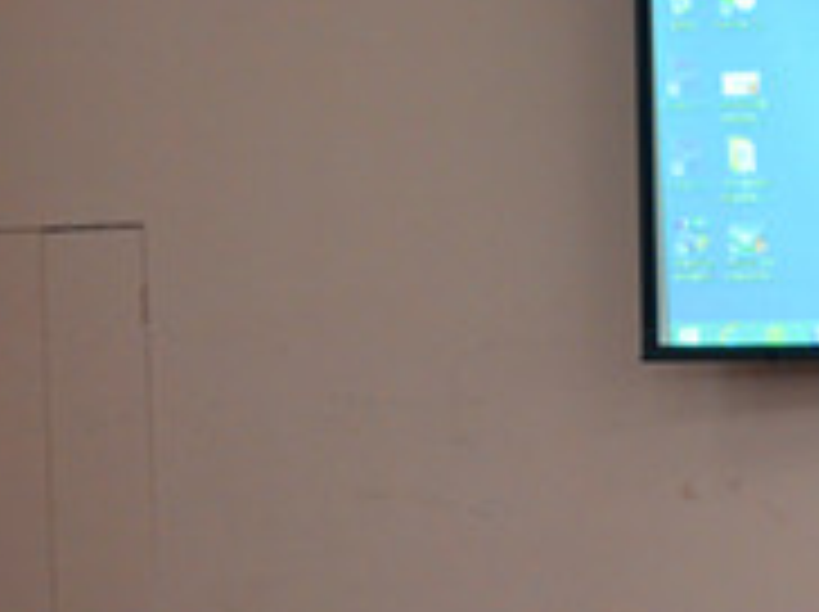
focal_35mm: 119
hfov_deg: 15.5
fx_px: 2802
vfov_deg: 12.4
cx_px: 1170
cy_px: 454
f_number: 4.5
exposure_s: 1/100
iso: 1600
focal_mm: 25
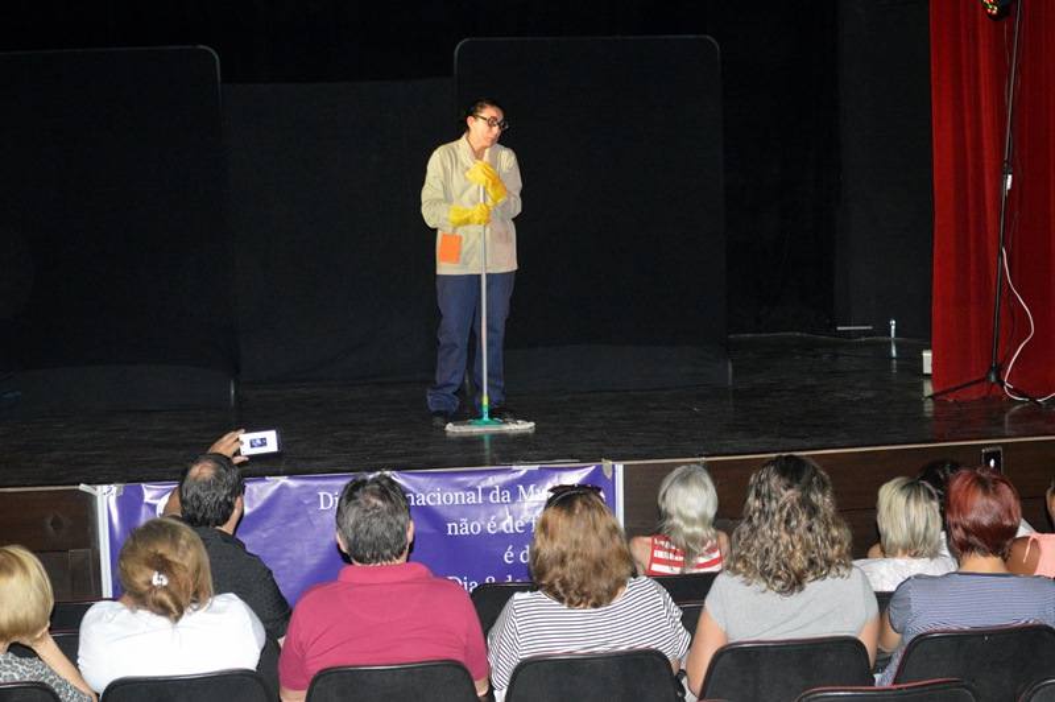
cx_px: 528
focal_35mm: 69
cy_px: 351
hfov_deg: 29.3
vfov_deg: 19.7
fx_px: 2020
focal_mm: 46
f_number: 5.3
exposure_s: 1/60
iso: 3200
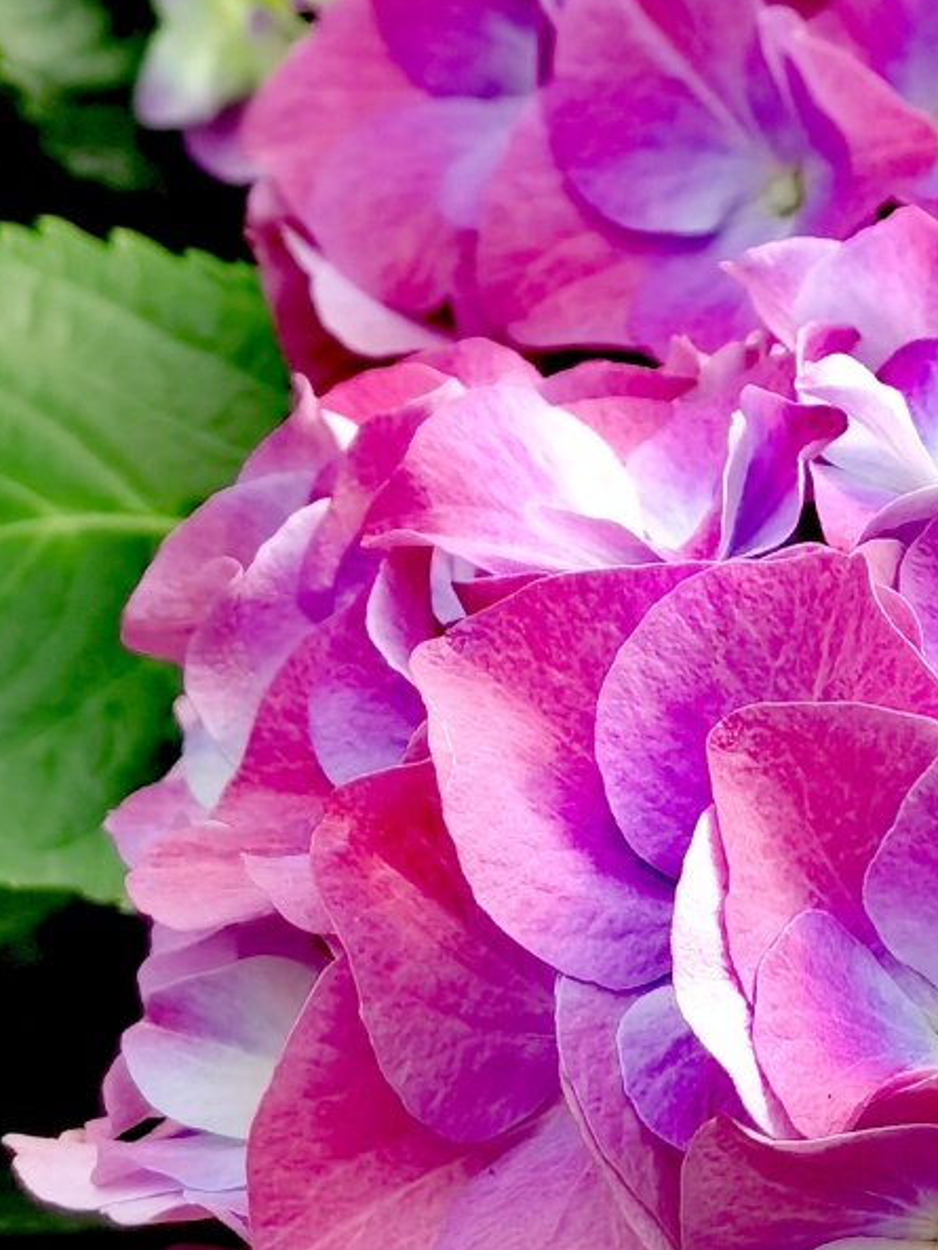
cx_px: 934
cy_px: 611
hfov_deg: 9.0
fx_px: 5923
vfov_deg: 12.0
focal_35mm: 164
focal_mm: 6.71
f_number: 1.9
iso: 50
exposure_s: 1/596
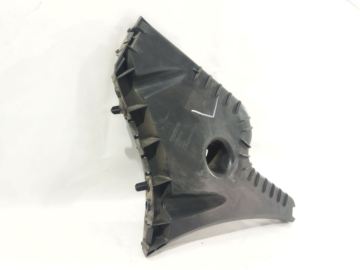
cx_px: 180
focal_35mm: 27
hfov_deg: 65.3
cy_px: 135
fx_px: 281
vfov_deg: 51.4
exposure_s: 1/33
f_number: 1.79
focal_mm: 4.71
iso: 309
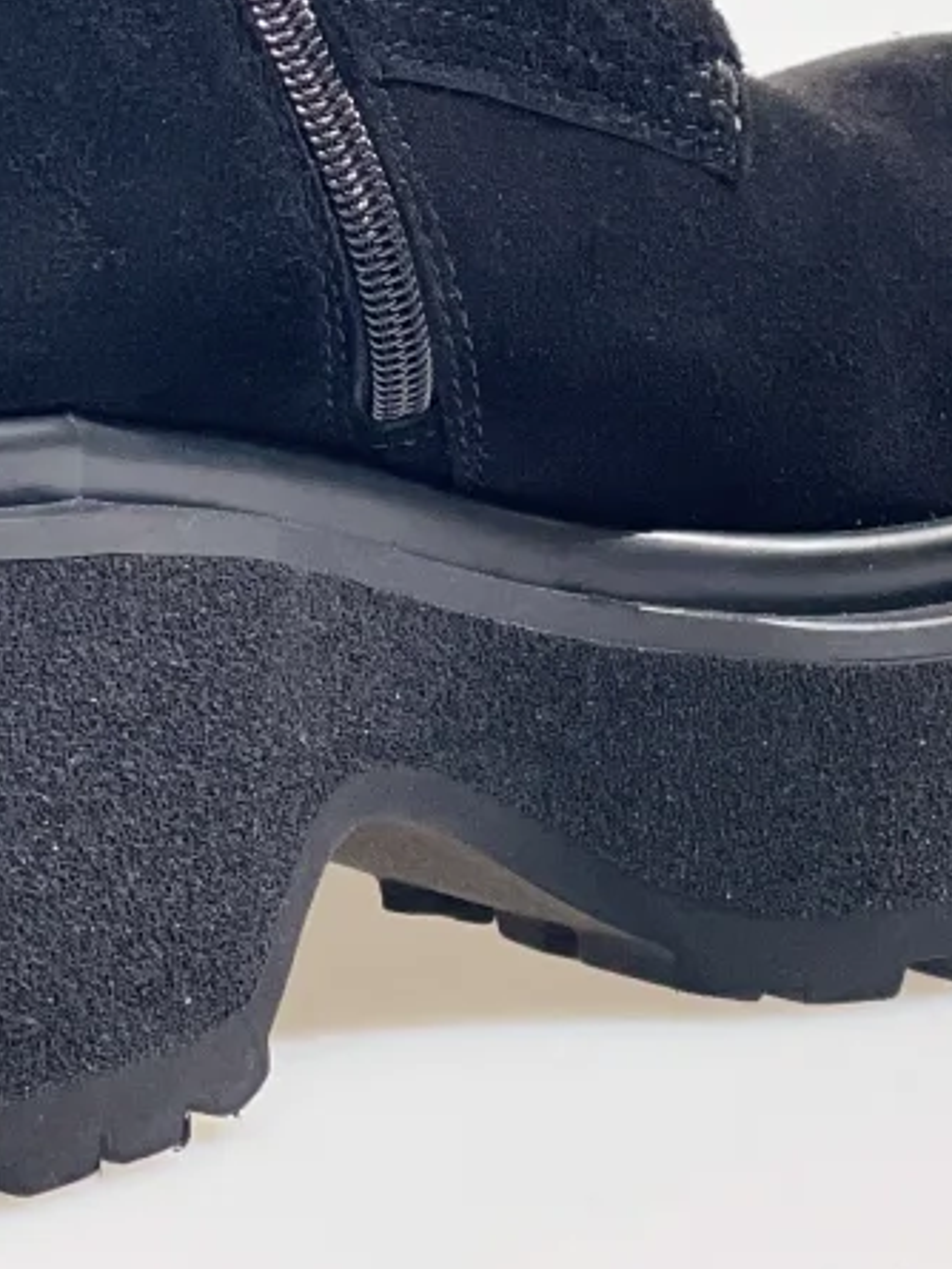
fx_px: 7587
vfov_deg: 9.4
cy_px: -482
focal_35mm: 207
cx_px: 268
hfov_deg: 7.2
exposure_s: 1/121
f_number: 2.2
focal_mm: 7.5
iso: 80
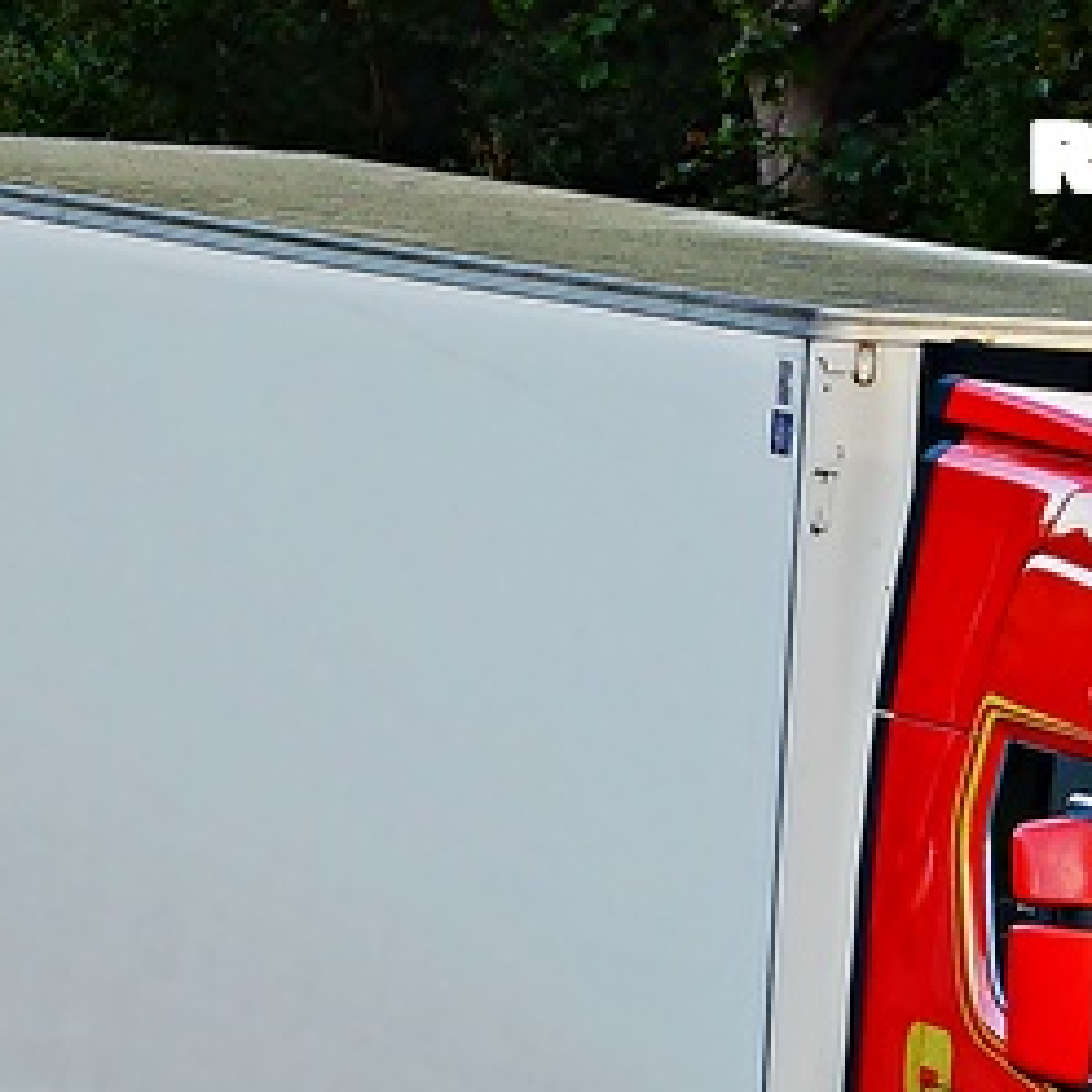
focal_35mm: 739
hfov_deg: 2.4
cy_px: 1132
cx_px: 951
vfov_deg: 2.4
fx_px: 26375
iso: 640
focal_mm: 180
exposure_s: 1/500
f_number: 8
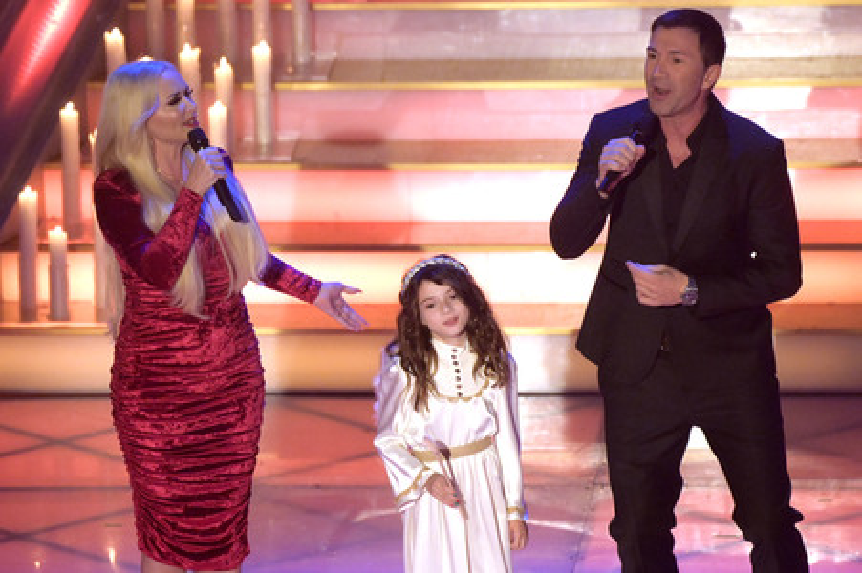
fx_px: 10767
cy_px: 286
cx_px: 431
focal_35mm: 450
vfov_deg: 3.1
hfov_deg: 4.6
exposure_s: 1/500
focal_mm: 450
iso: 12800
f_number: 5.6
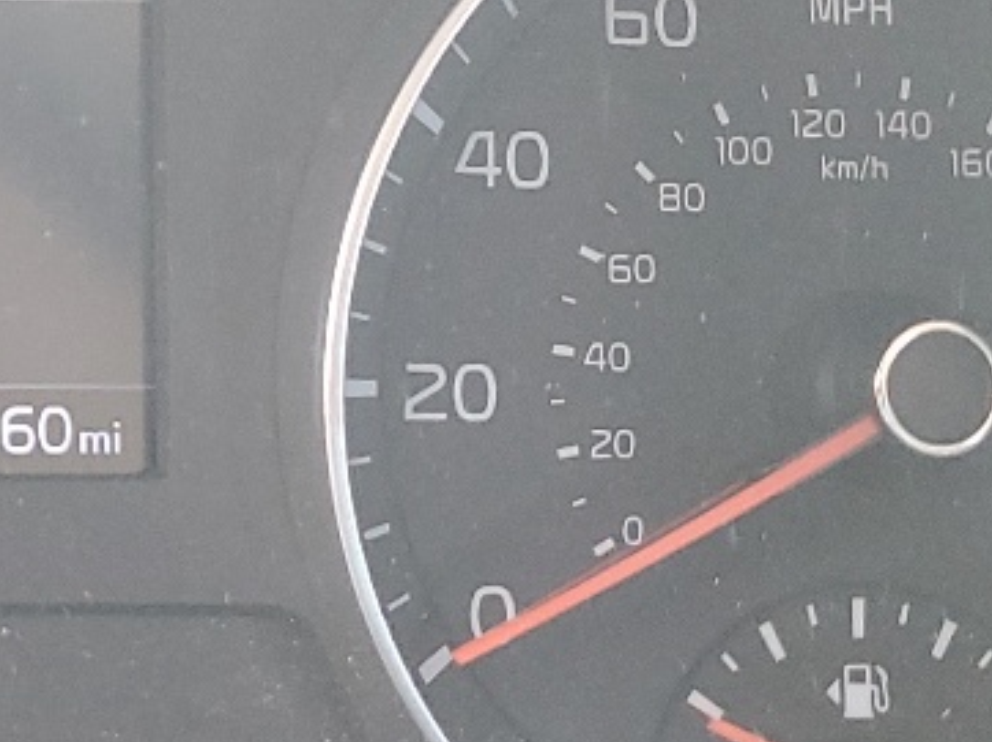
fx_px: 3293
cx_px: -269
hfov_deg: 16.3
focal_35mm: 115
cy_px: 238
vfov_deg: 12.8
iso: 132
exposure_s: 1/60.2
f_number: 1.5
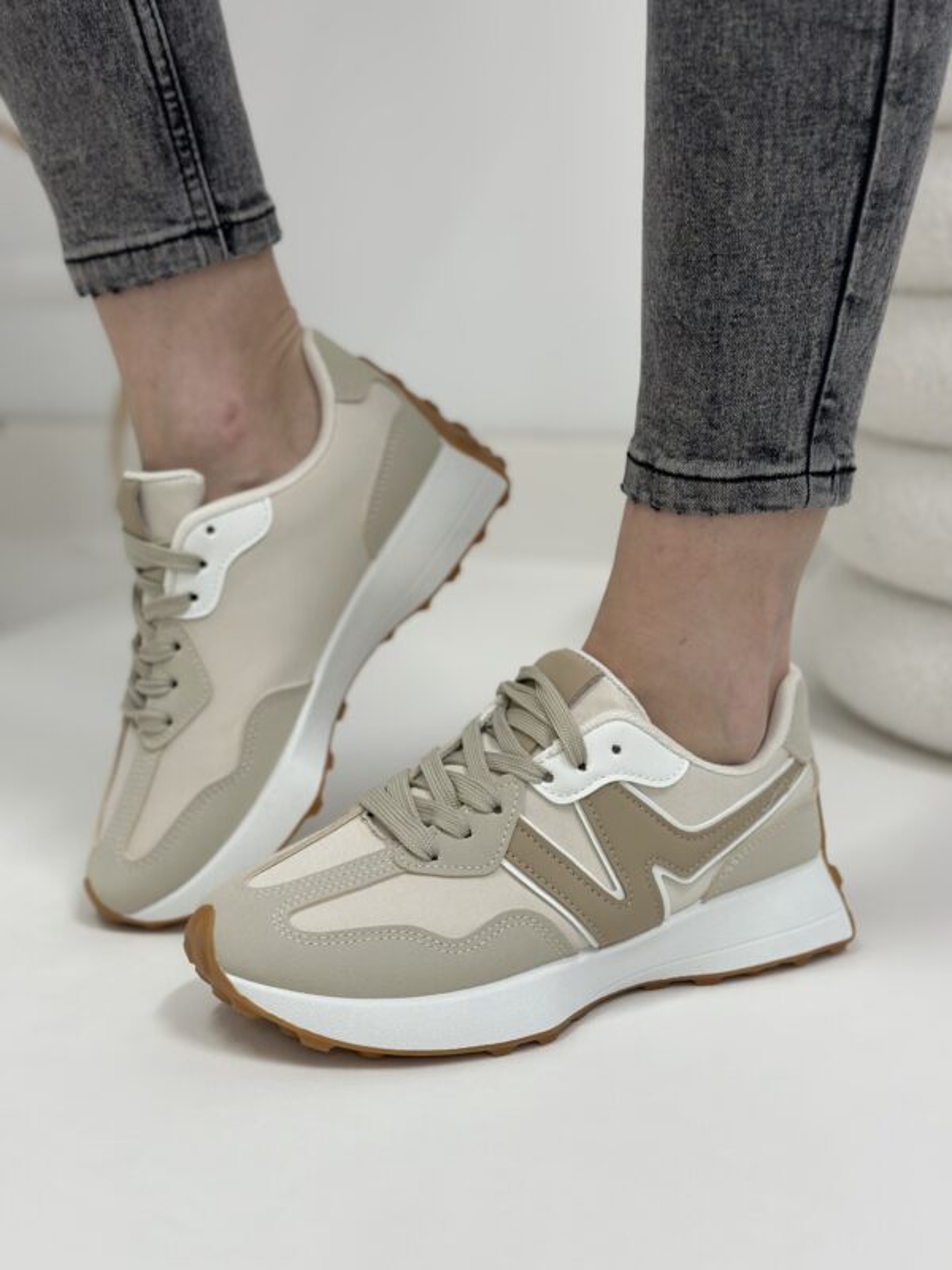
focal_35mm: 48
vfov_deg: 39.7
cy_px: 635
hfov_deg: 30.3
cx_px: 476
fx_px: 1760
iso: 100
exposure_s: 1/100
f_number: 1.78
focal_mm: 6.86
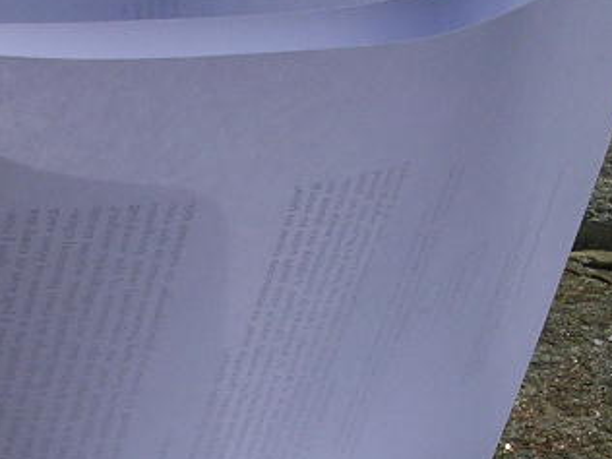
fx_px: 2175
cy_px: 407
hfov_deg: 16.0
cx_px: 170
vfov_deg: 12.0
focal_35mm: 123
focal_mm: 5.8
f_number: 5.6
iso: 50
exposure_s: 1/1155
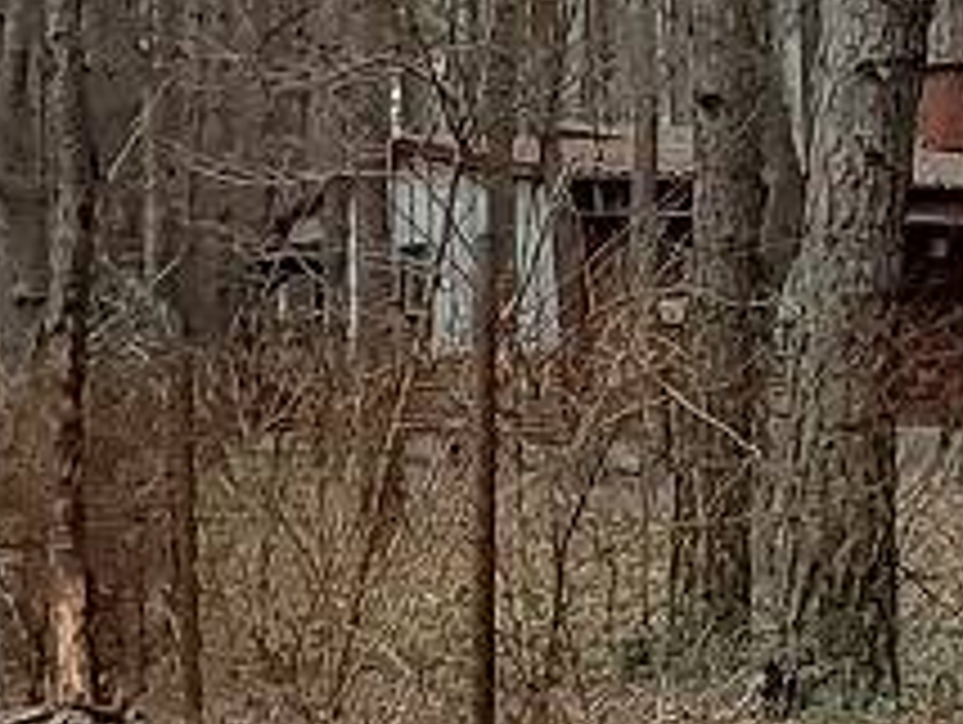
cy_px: 225
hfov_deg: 19.3
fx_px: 2702
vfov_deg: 15.2
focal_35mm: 97
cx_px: 1089
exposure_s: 1/50
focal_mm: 1.74
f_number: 2.2
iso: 64
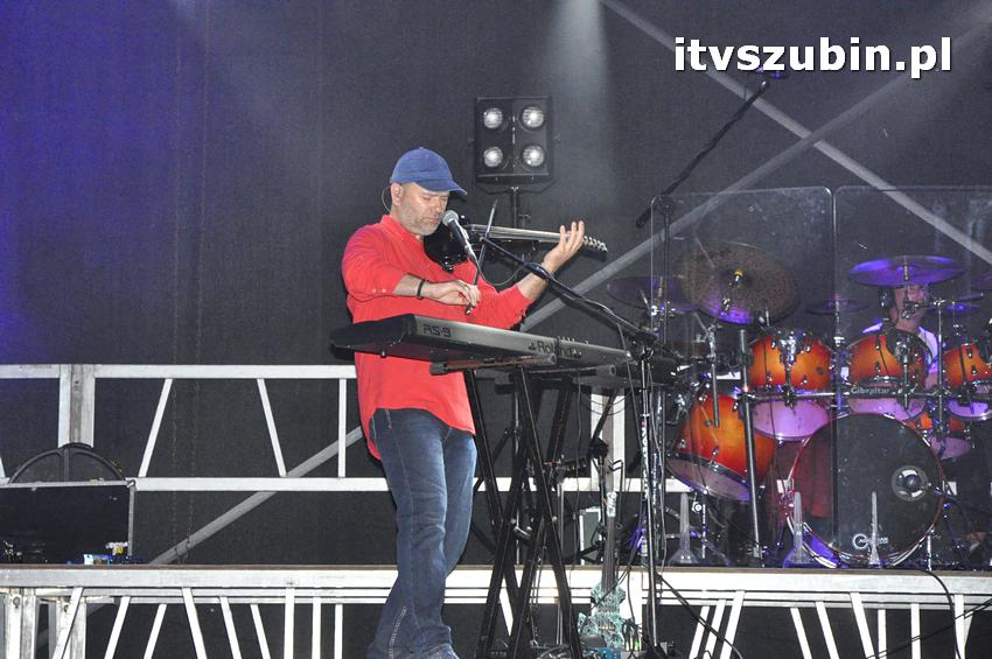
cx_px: 496
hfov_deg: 19.5
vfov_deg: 13.0
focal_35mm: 105
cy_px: 330
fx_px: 2890
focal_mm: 70
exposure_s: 1/60
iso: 3200
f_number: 5.6
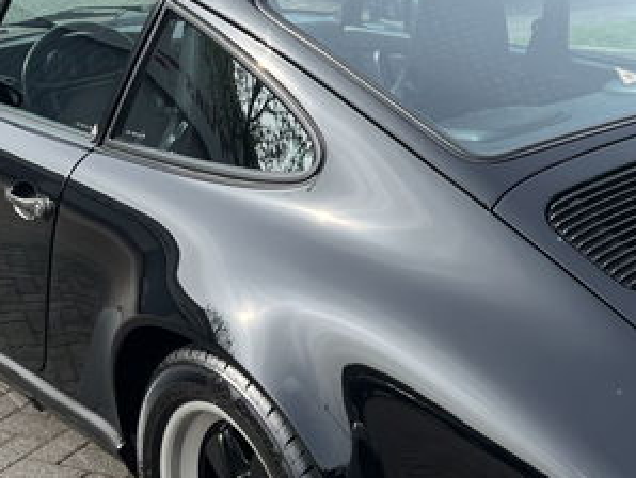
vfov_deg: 22.0
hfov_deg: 28.7
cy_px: 226
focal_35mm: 67
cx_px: 435
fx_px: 1232
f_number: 1.6
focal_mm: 5.1
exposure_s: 1/1600
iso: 50
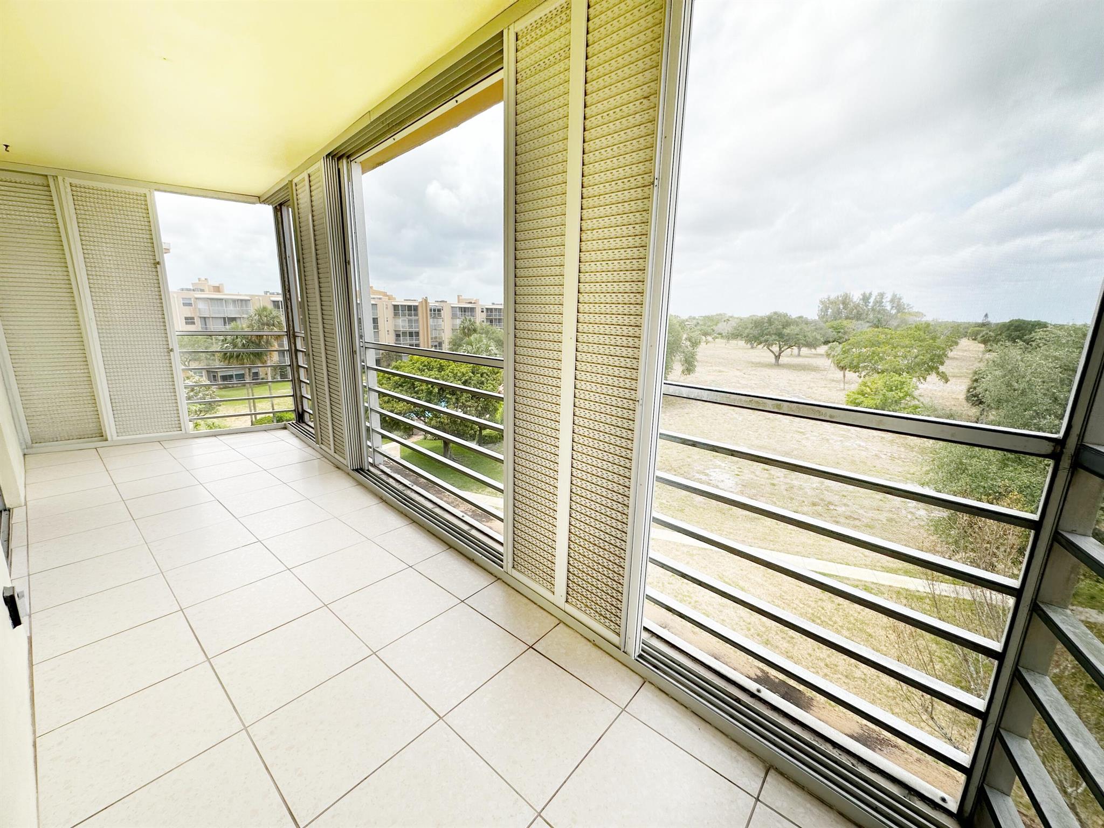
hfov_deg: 102.1
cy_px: 414
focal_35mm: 14
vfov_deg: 85.7
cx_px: 552
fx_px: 446
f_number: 2.2
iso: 40
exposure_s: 1/812
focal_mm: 2.22
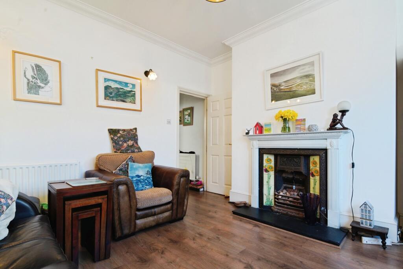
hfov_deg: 93.2
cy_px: 134
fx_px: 190
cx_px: 202
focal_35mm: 17
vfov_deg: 70.5
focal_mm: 17
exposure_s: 1/25
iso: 640
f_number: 9
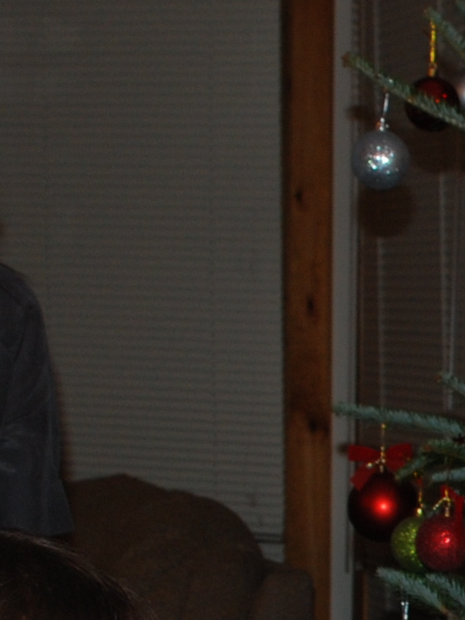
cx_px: 821
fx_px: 2831
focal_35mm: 158
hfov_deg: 9.0
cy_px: 673
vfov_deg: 12.3
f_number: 5.6
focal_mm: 22
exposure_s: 1/60
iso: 200
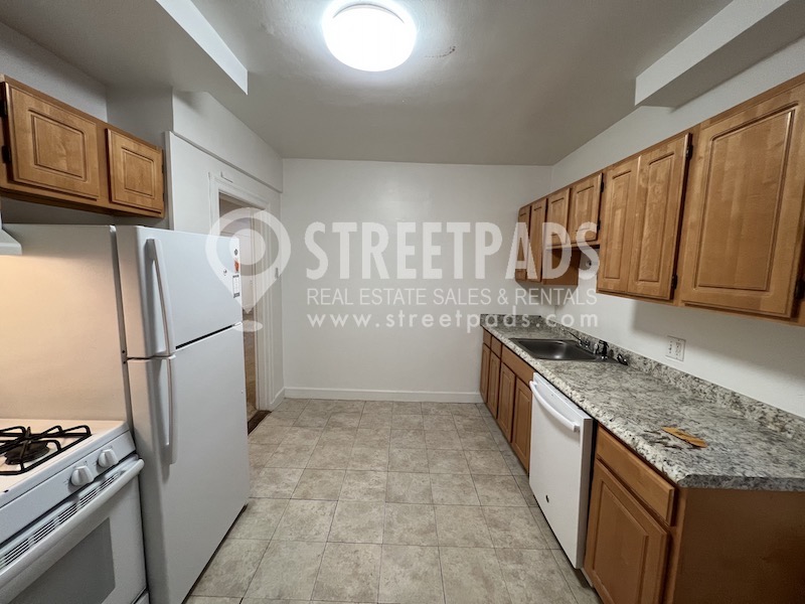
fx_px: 302
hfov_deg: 106.2
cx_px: 402
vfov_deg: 89.9
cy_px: 302
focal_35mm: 13
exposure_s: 1/60
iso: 200
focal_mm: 1.57
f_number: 1.8
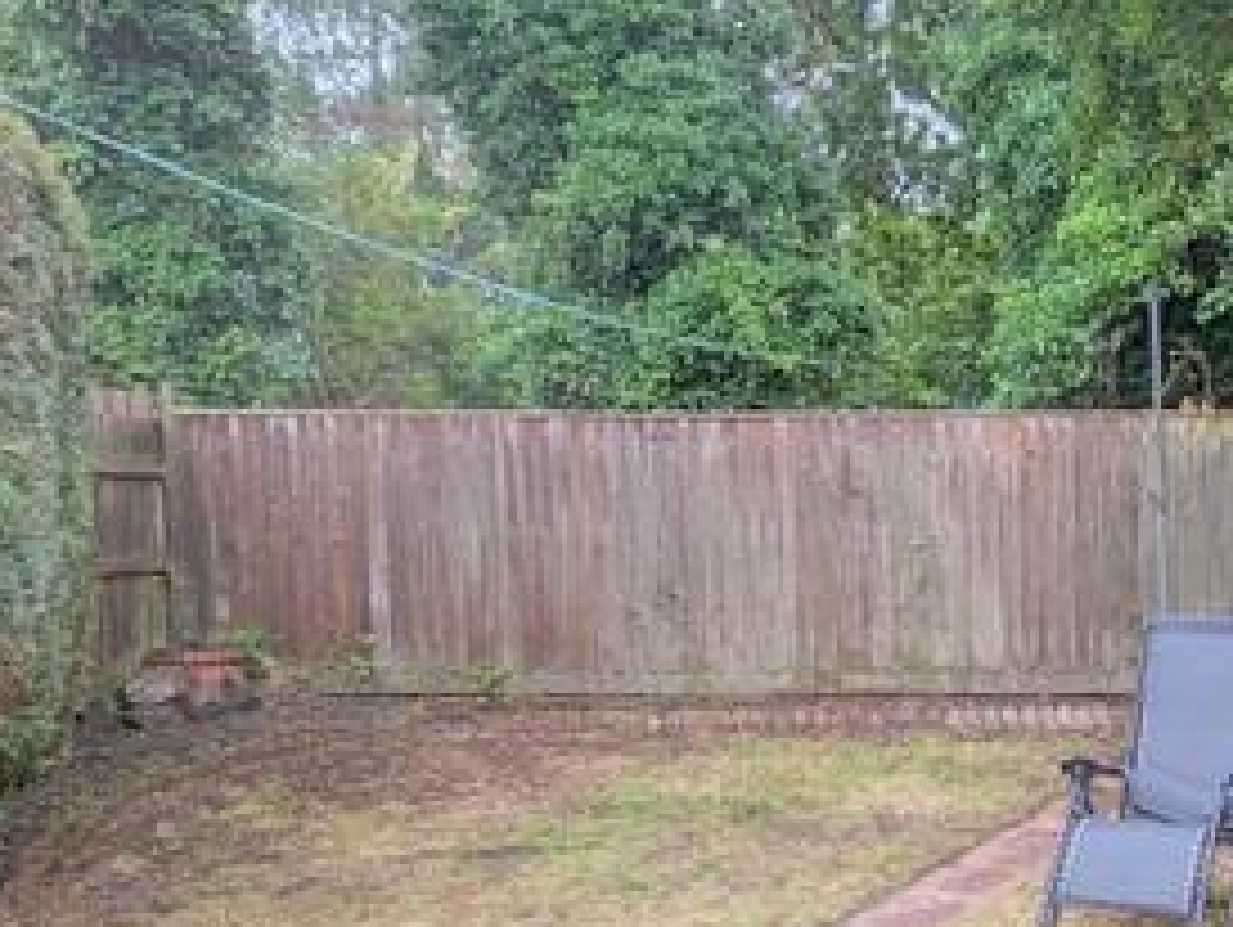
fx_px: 1355
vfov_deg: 37.2
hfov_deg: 43.0
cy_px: 655
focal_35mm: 38
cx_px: 1197
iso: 46
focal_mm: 1.95
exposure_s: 1/1134
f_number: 2.2
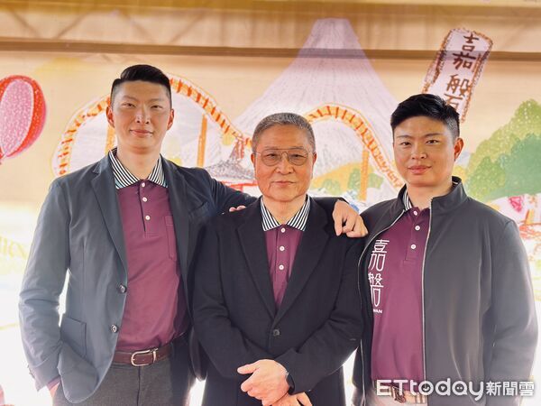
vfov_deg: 30.3
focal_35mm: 48
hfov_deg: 39.7
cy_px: 203
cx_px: 270
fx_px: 750
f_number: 1.78
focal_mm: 6.86
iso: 100
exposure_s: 1/172
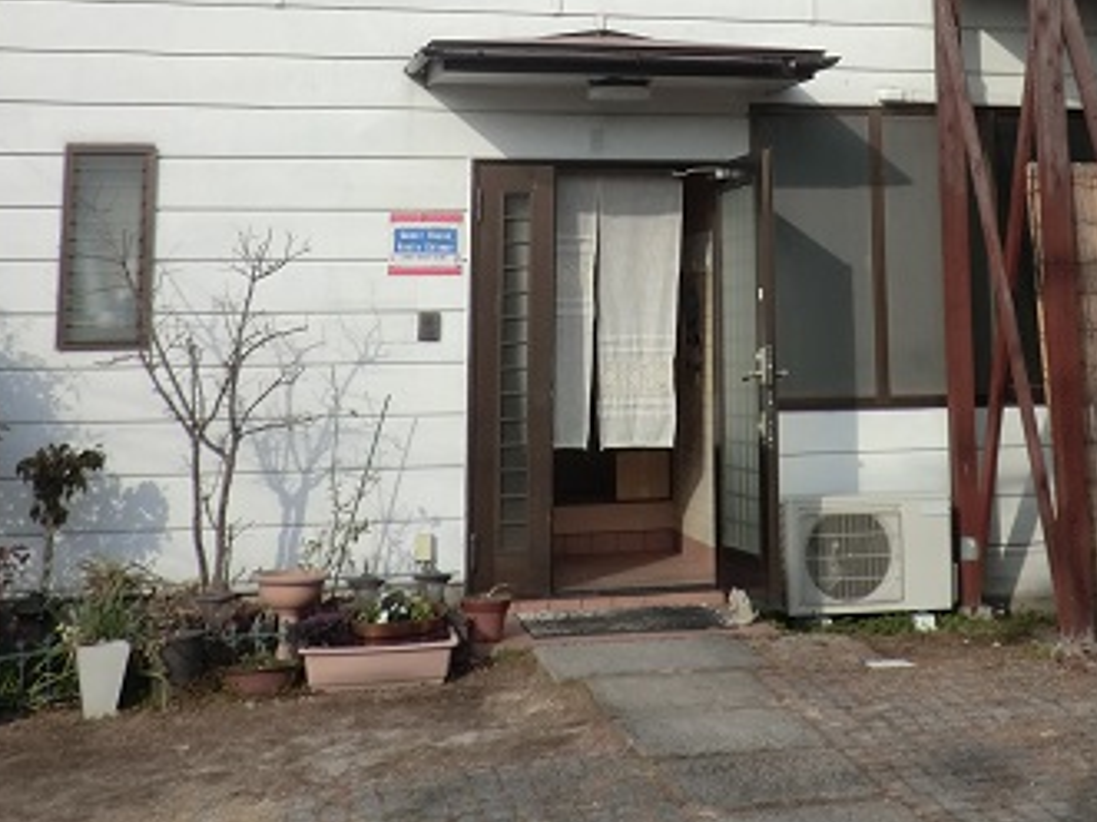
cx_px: 766
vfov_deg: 25.0
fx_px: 1774
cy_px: 27
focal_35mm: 56
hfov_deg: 33.9
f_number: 7.9
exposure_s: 1/200
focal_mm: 4.7
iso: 50
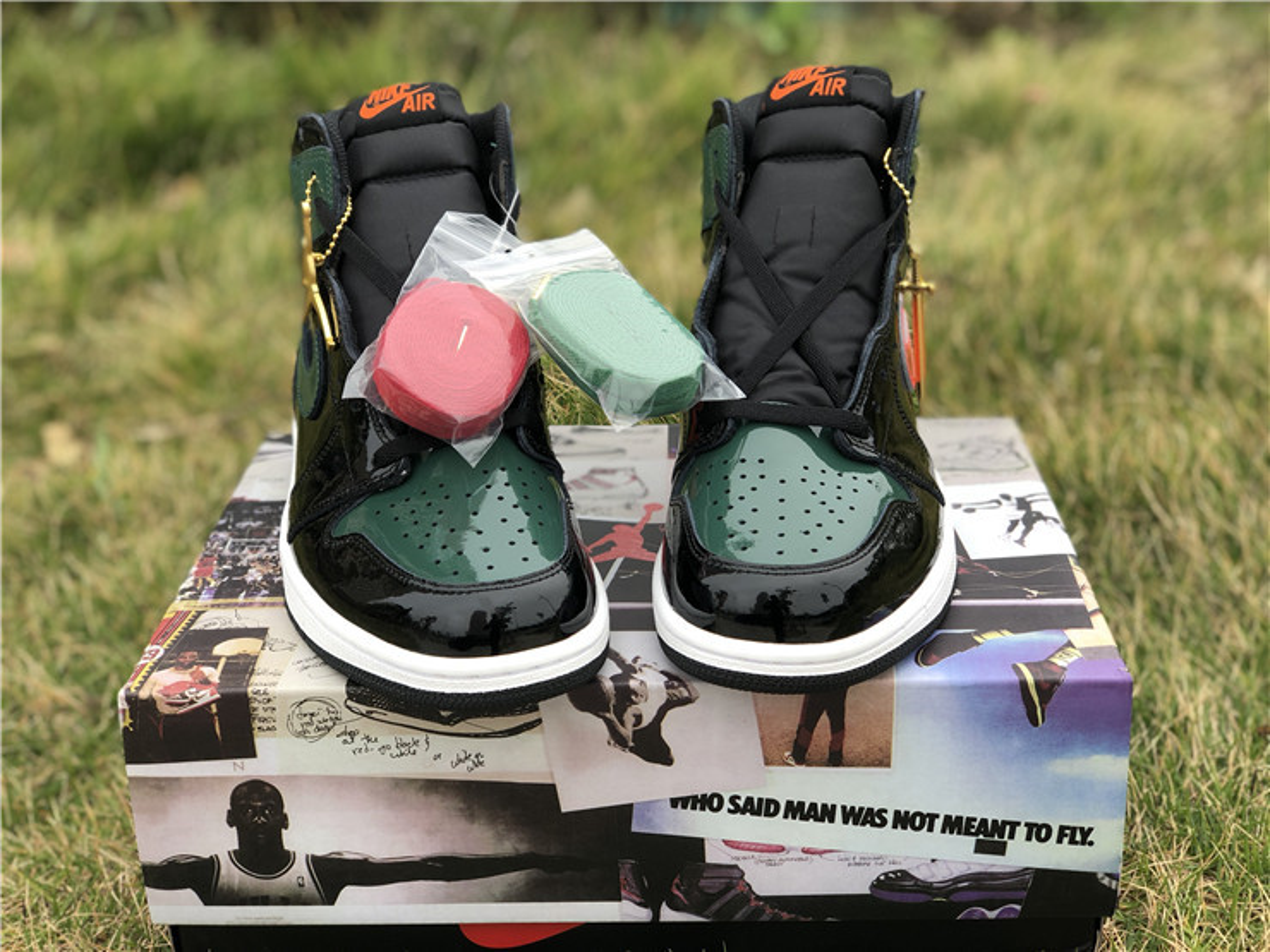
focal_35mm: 52
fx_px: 1908
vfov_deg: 28.0
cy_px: 476
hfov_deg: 36.8
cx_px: 635
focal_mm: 6
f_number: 2.4
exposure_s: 1/117
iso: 16
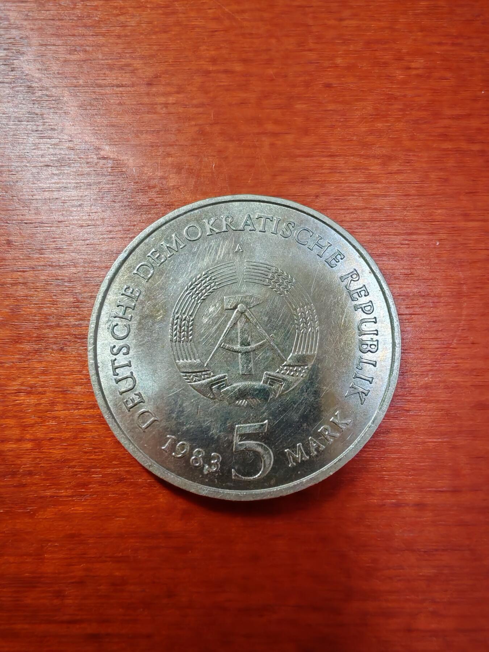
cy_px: 326
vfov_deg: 67.3
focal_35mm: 26
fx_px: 490
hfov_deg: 53.1
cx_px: 244
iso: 125
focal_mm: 1.96
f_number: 2.2
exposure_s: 1/50
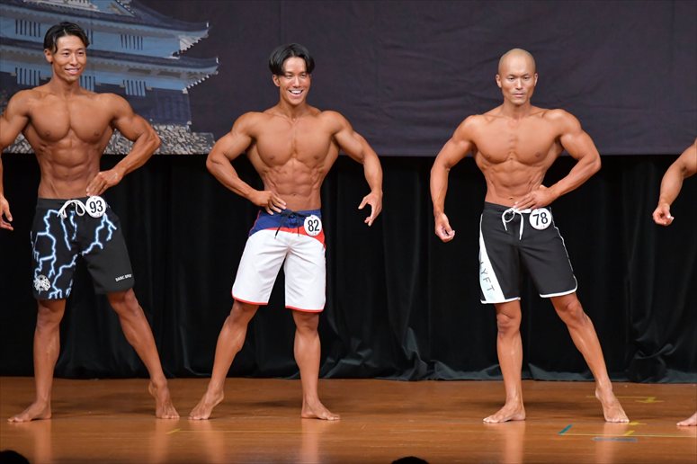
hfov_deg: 7.2
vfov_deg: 4.8
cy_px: 232
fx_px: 5515
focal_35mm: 285
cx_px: 348
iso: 5000
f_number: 5.6
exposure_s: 1/400
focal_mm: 190
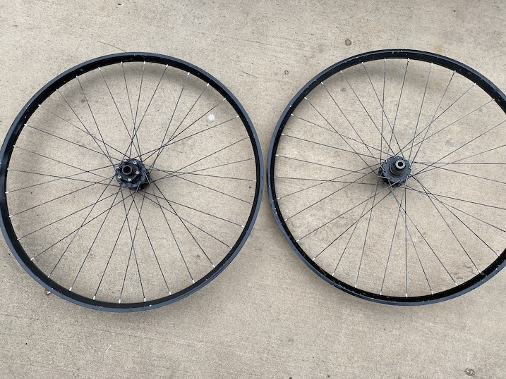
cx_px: 257
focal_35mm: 29
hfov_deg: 61.6
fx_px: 424
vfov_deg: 48.2
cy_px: 175
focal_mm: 4.25
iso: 32
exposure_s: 1/588
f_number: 1.8
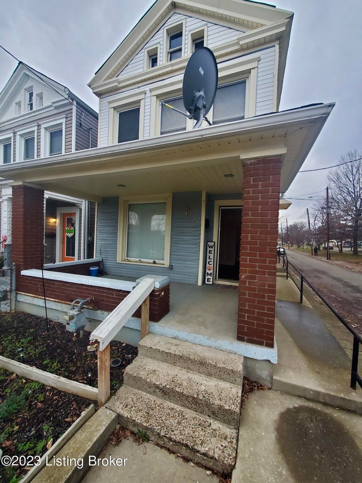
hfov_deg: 89.9
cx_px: 181
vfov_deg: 106.2
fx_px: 181
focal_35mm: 13
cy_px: 242
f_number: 2.2
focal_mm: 1.8
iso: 80
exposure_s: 1/120
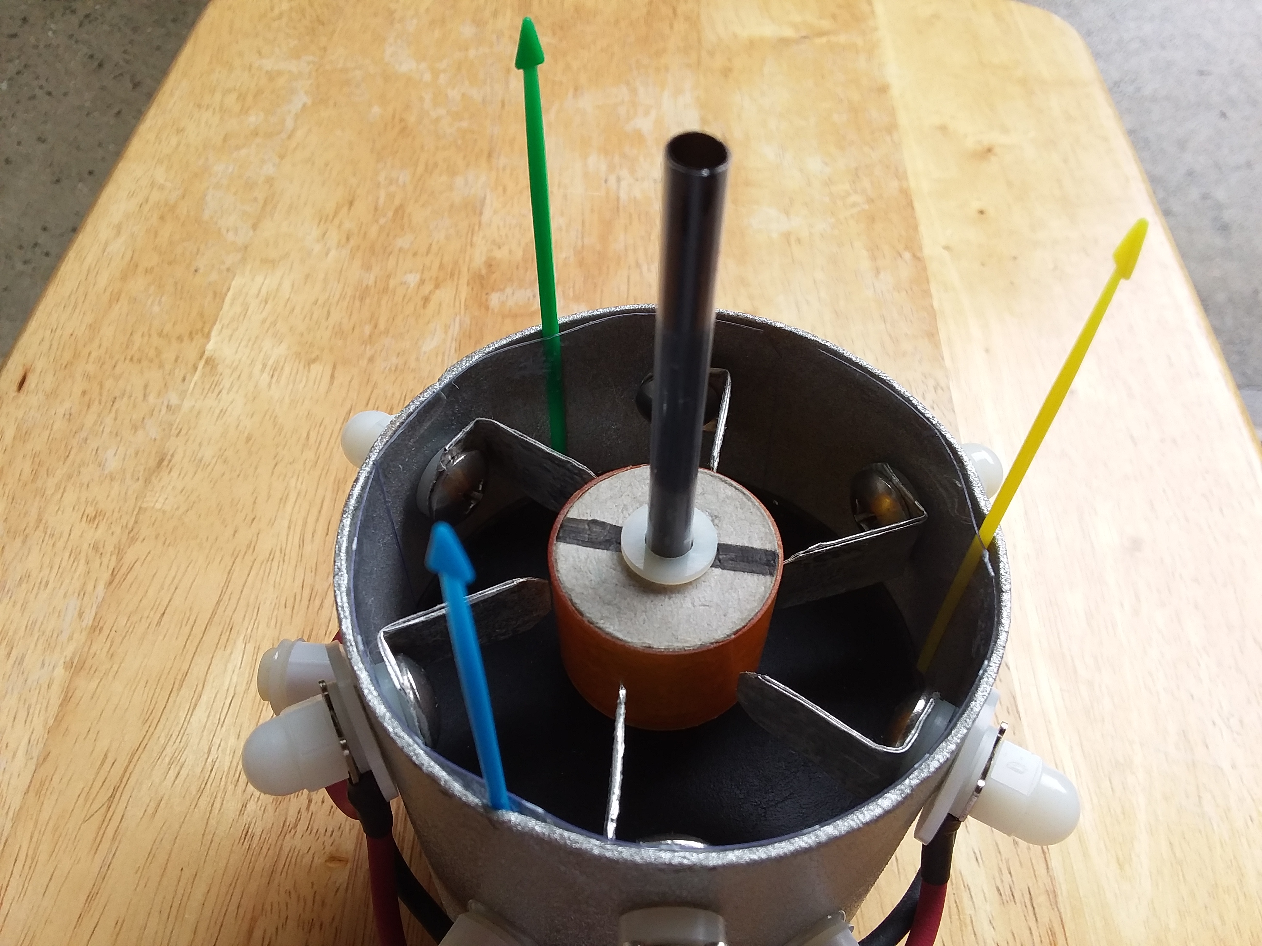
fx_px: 984
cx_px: 631
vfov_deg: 51.4
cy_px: 473
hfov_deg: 65.3
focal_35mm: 27
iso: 50
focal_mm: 2.91
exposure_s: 1/149
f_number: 1.9
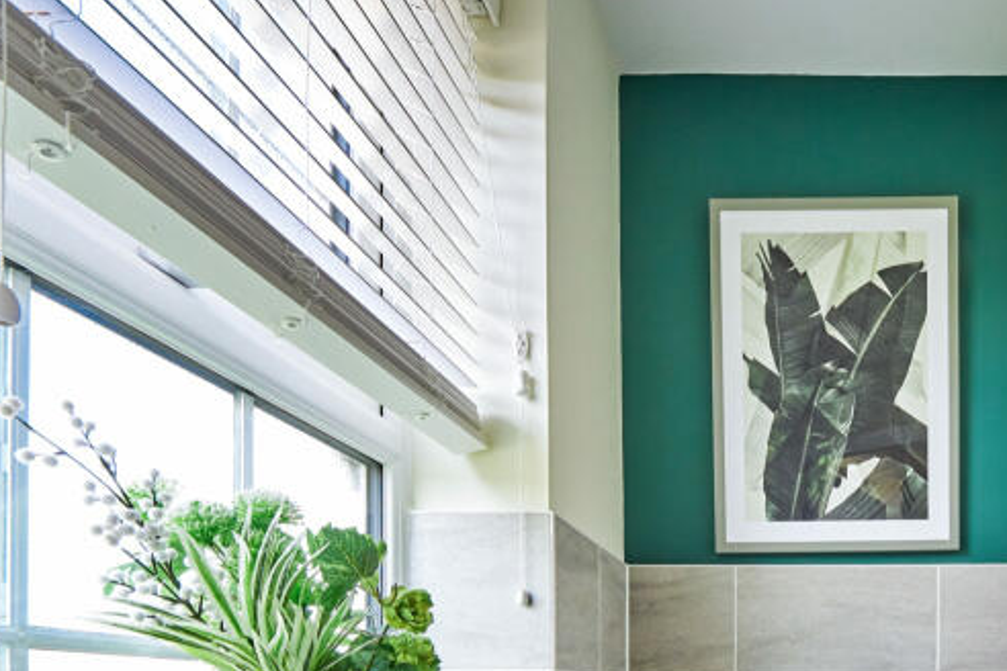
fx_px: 699
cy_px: 692
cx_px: 853
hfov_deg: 63.1
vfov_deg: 43.0
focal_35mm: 25
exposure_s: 1/15
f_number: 9
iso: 320
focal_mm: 8
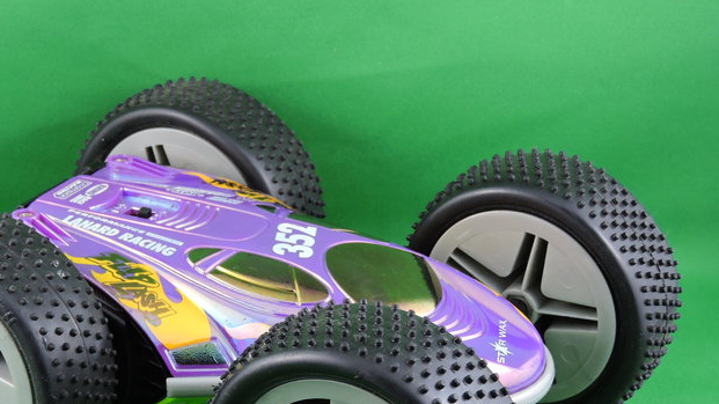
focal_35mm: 95
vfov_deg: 12.7
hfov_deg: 22.4
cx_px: 274
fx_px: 1811
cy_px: 322
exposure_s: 1/30
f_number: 4.5
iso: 280
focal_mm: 12.5
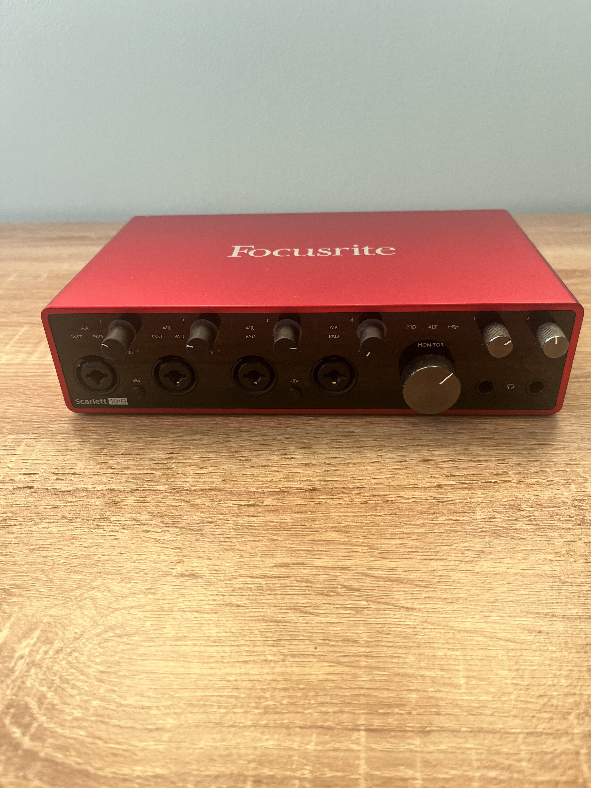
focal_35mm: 26
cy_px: 394
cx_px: 296
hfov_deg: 53.1
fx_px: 592
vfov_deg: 67.3
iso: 100
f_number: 1.6
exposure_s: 1/122
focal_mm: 5.1
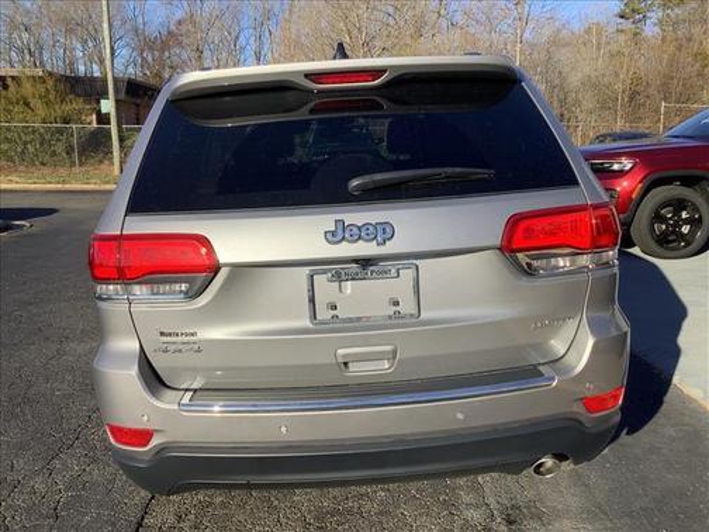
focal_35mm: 31
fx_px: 635
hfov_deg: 58.4
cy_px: 266
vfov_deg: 45.4
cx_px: 354
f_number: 2.4
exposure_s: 1/916
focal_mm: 3.3
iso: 25
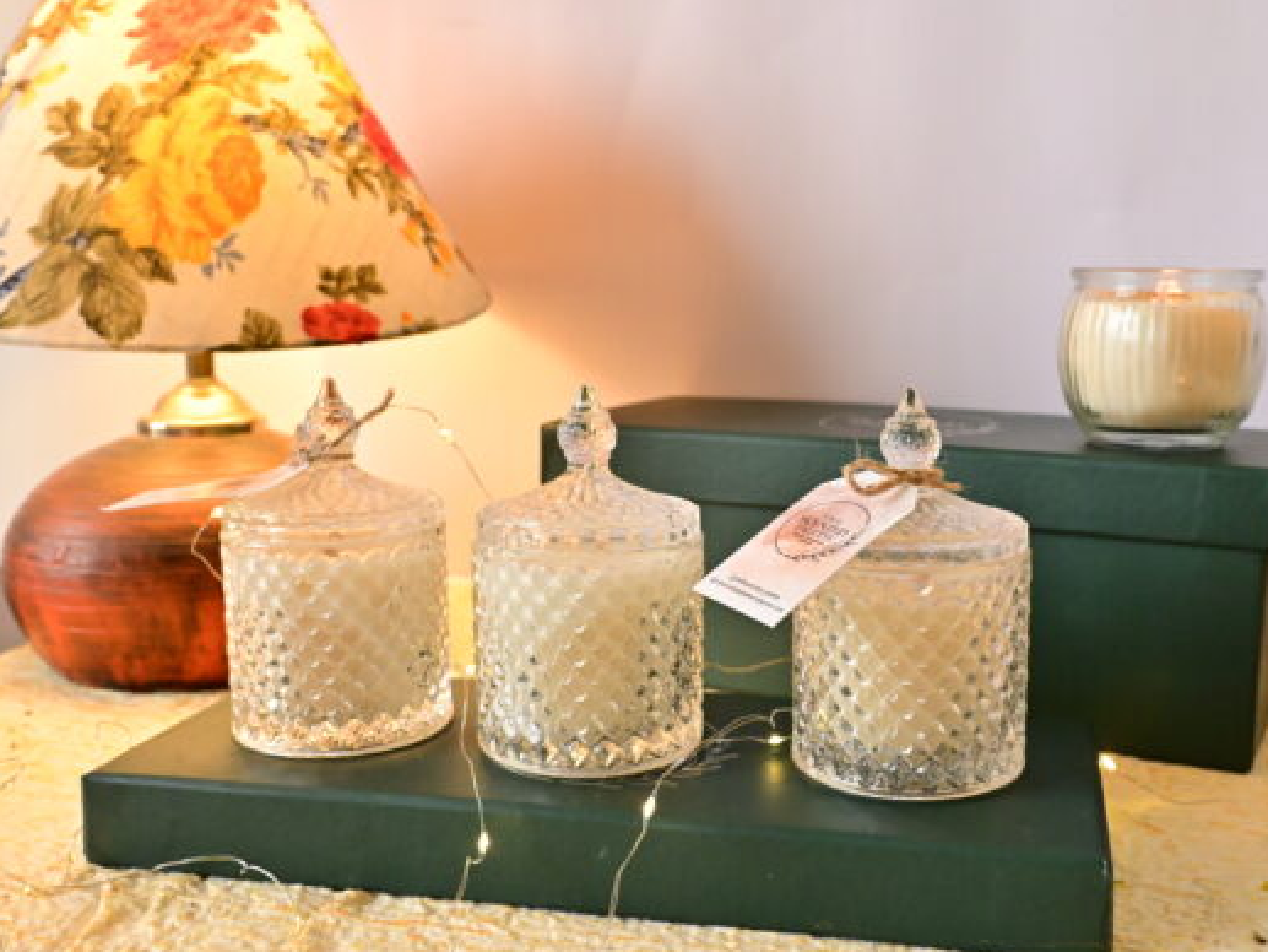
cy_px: 487
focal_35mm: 39
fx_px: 1429
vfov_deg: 36.8
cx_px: 731
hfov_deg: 47.7
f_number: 8
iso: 6400
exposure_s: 1/320
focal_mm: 35
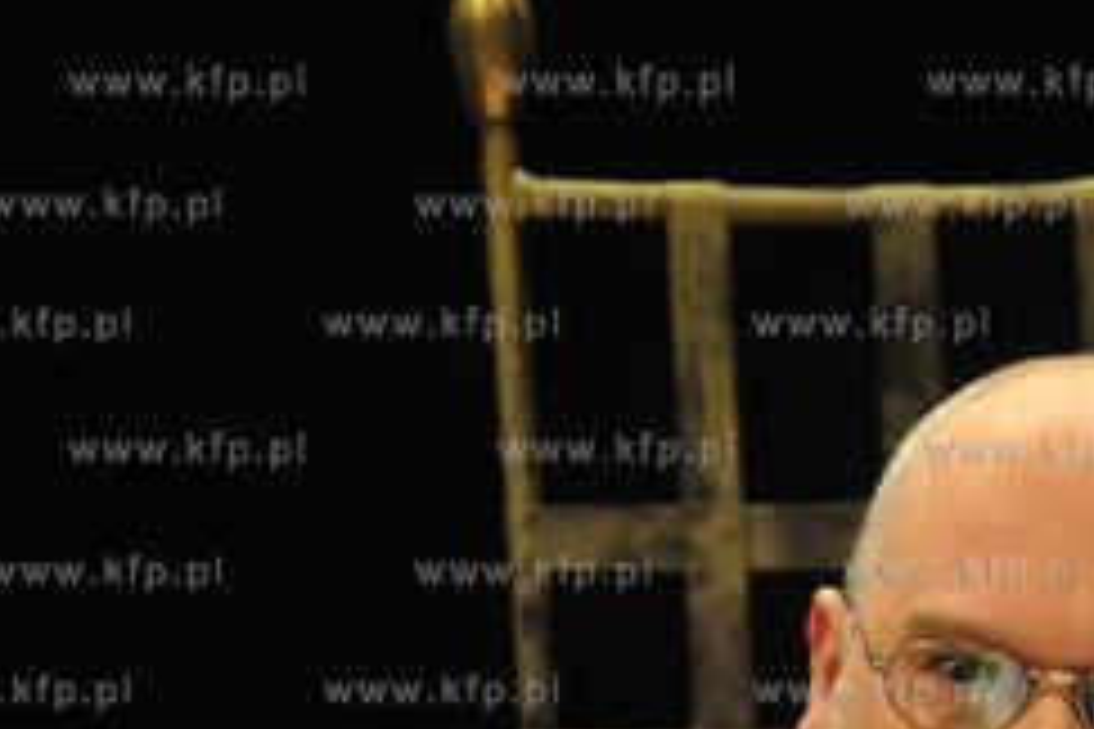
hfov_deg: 6.3
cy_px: 508
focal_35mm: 329
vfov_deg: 4.2
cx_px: 774
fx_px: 9997
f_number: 5
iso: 3200
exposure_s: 1/160
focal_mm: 200
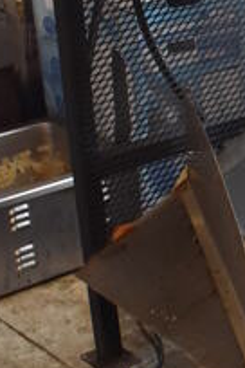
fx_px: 1235
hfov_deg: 10.3
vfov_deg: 16.9
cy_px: 205
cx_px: 524
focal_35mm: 121
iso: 800
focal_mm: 18
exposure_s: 1/125
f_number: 3.5
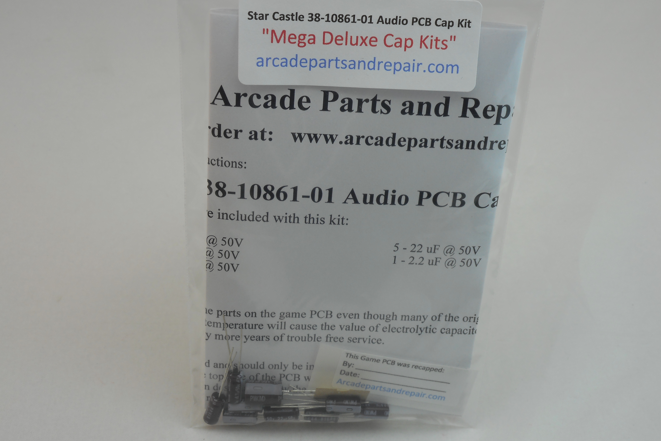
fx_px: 991
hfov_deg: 36.9
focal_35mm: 54
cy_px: 212
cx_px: 329
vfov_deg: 25.1
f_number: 4.9
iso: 80
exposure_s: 1/40
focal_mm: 9.1
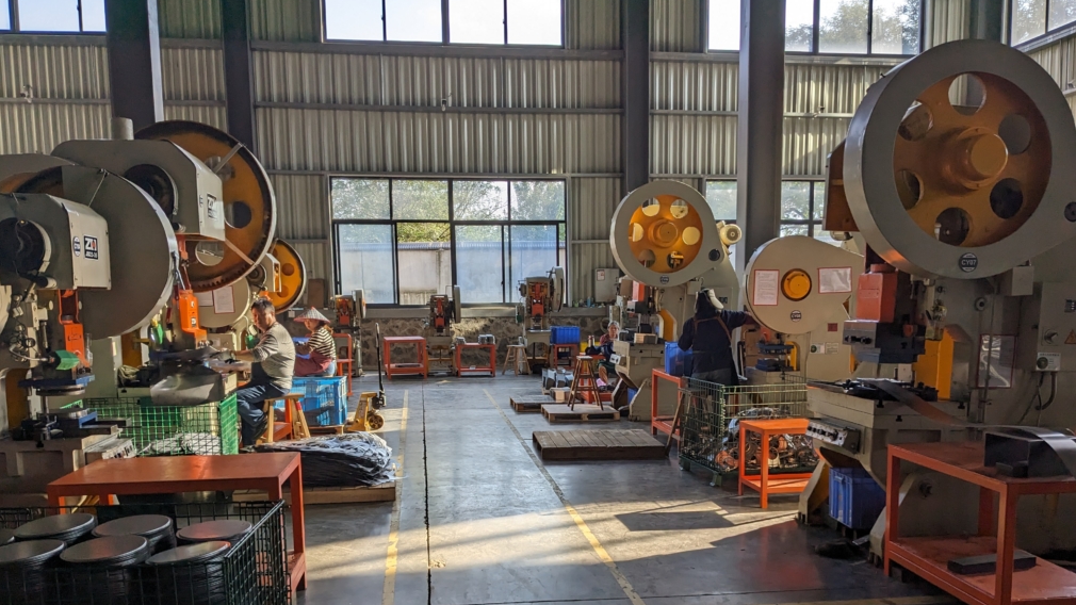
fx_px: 856
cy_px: 377
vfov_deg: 38.7
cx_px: 540
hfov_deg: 64.3
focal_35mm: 30
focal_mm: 4.38
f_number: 1.73
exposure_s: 1/570
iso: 44
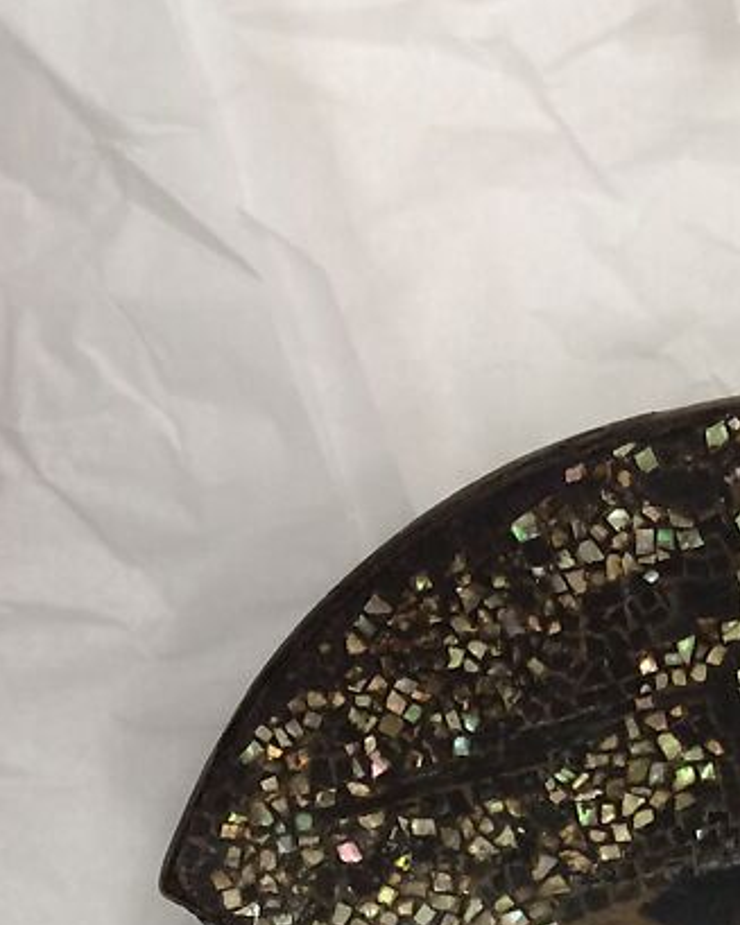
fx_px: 2273
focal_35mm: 83
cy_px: 1300
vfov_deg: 20.4
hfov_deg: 17.4
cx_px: 964
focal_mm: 4.15
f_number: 2.2
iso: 50
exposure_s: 1/30
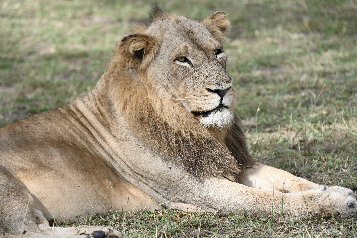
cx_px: 178
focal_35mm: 320
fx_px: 3173
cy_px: 119
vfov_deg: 4.3
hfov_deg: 6.4
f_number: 6.3
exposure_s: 1/2500
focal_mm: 320
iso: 800
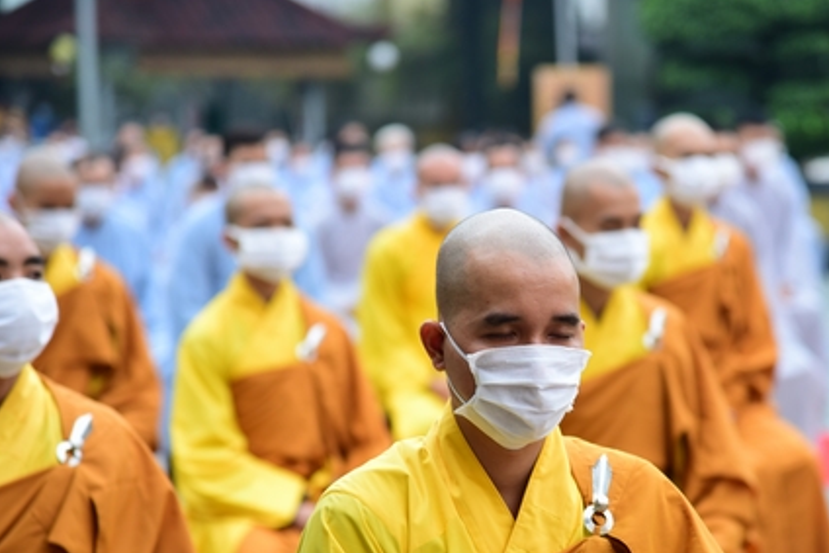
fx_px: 4238
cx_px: 516
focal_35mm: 184
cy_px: 387
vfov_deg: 7.5
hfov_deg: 11.2
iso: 160
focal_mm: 120
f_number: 4
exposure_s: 1/60
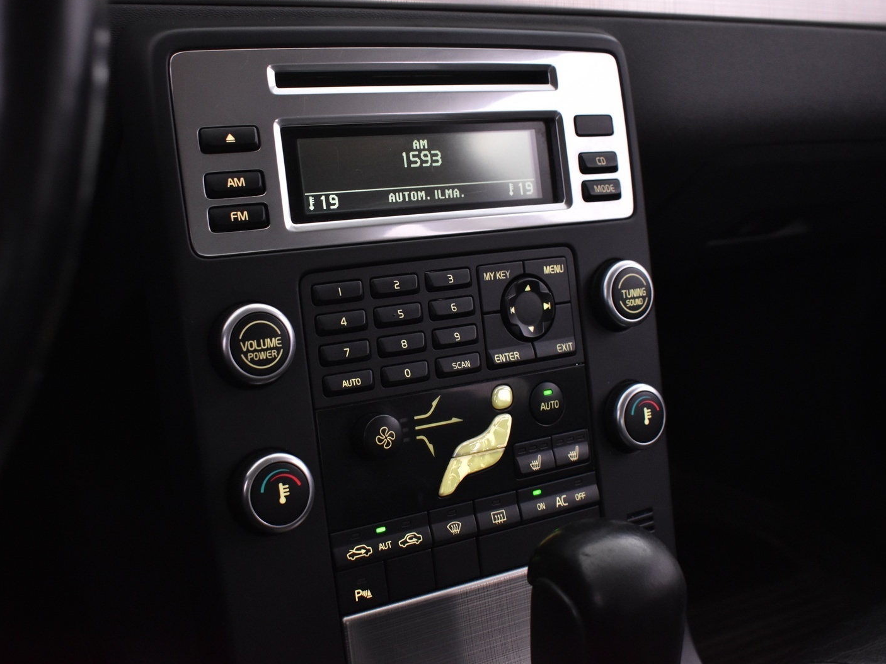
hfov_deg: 45.1
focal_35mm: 42
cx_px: 388
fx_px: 1063
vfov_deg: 34.7
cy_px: 336
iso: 1250
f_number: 5.6
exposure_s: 1/13
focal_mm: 25
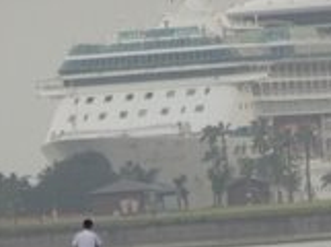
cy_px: 101
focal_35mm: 1707
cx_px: 278
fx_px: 16286
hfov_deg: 1.2
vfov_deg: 0.9
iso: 320
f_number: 6.3
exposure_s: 1/250
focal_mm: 97.48
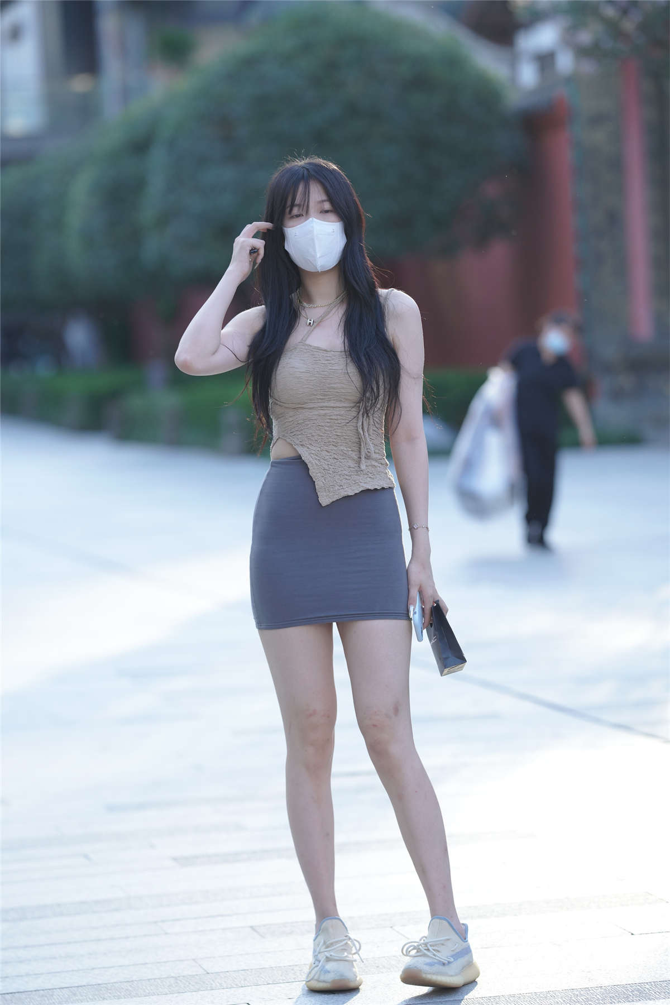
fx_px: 3768
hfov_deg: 10.2
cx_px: 335
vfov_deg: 15.2
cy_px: 502
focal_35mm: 135
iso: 640
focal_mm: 135
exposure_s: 1/1000
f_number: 2.5
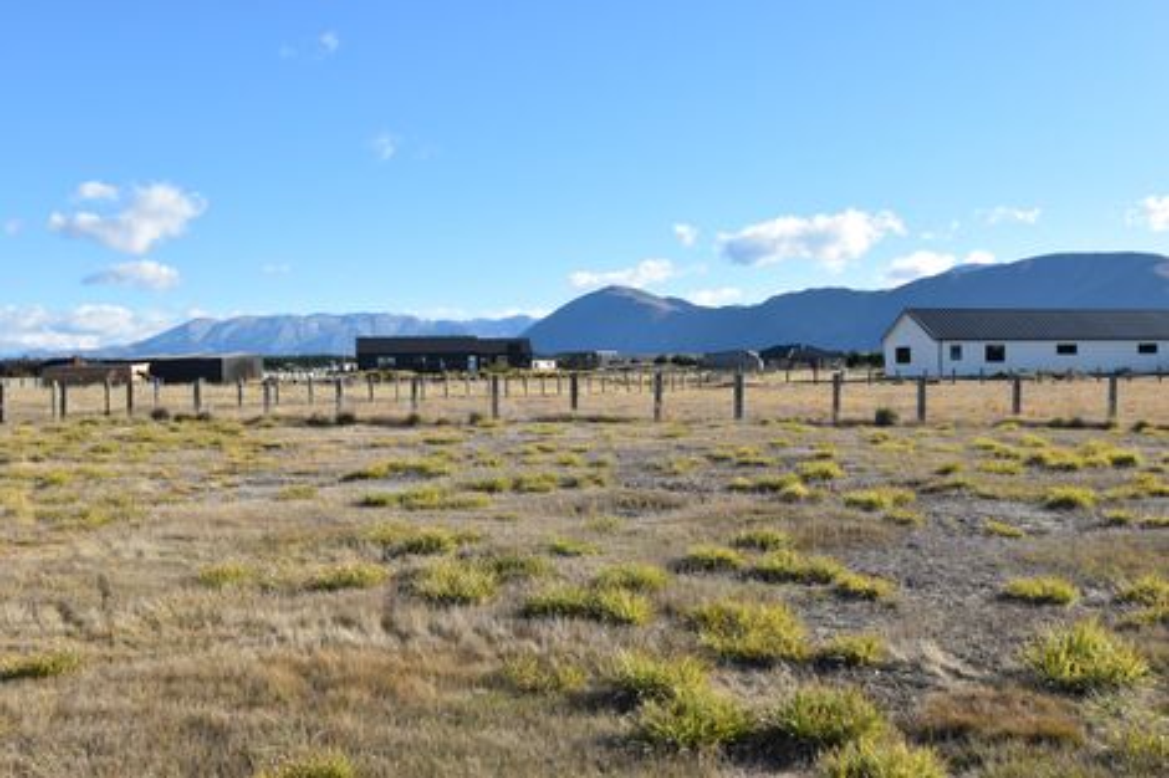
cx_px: 584
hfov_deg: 53.1
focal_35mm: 36
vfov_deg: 36.8
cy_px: 389
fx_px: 1169
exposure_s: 1/400
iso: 200
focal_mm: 24
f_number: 10
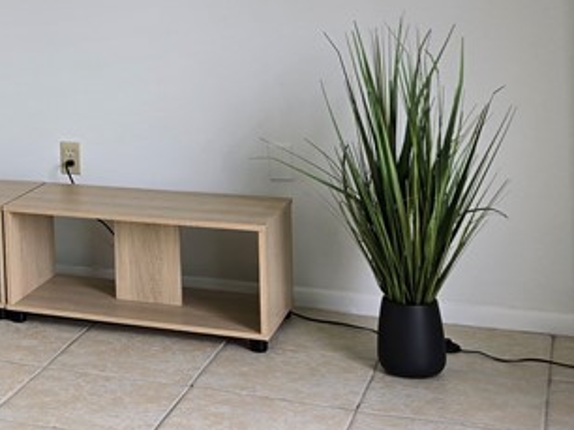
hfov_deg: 23.0
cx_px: -137
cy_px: 53
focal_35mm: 77
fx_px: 1276
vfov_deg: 18.8
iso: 25
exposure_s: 1/120
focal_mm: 5.4
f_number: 1.8
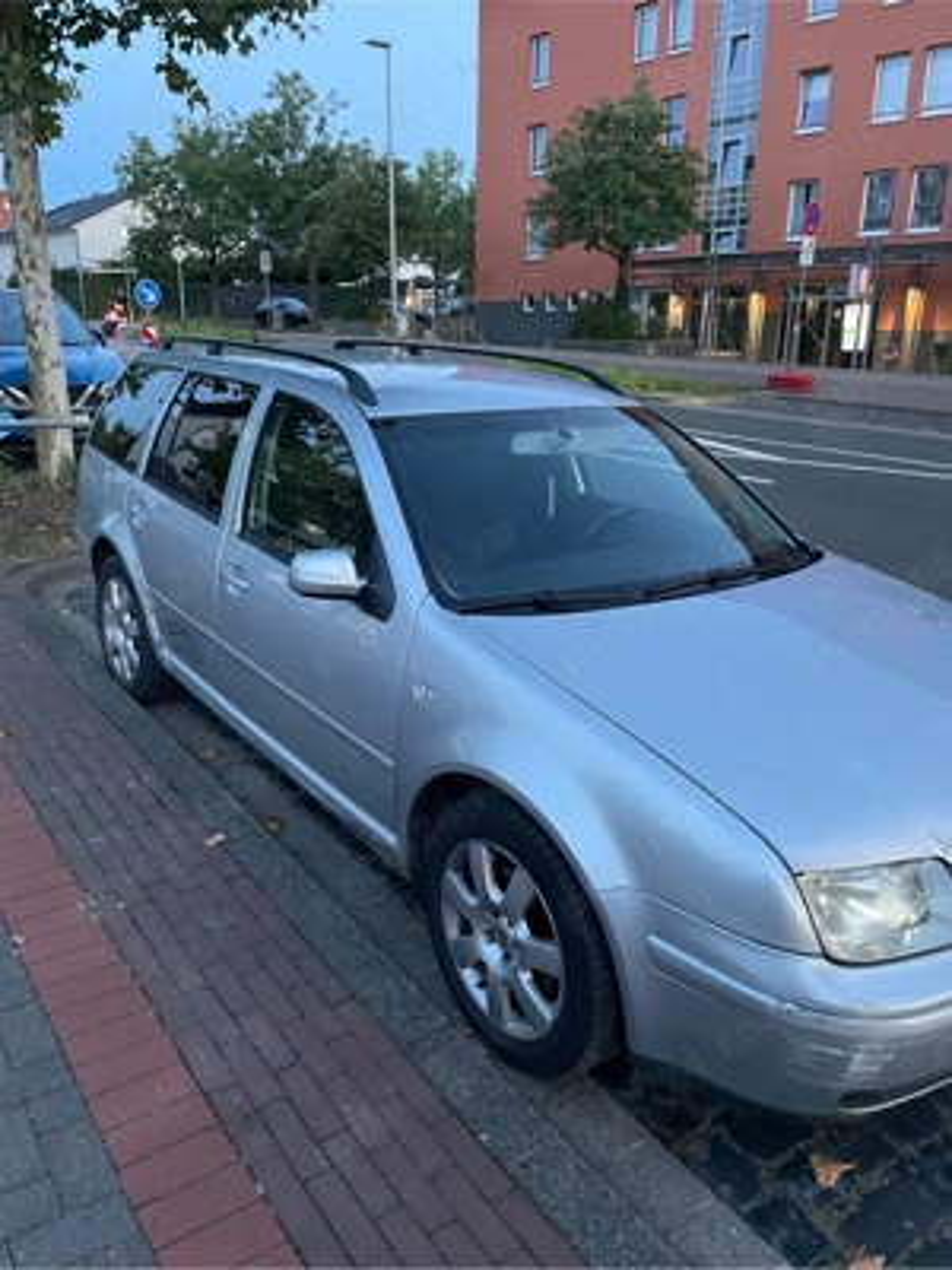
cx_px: 476
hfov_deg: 53.1
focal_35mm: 26
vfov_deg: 67.3
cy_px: 635
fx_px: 953
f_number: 1.6
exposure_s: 1/46
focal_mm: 4.2
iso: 500
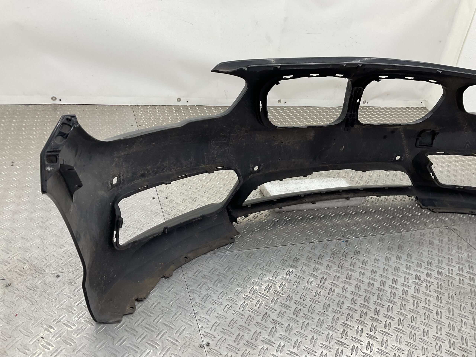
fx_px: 399
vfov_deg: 48.2
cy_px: 178
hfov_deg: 61.7
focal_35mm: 29
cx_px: 238
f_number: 1.8
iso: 32
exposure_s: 1/100
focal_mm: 3
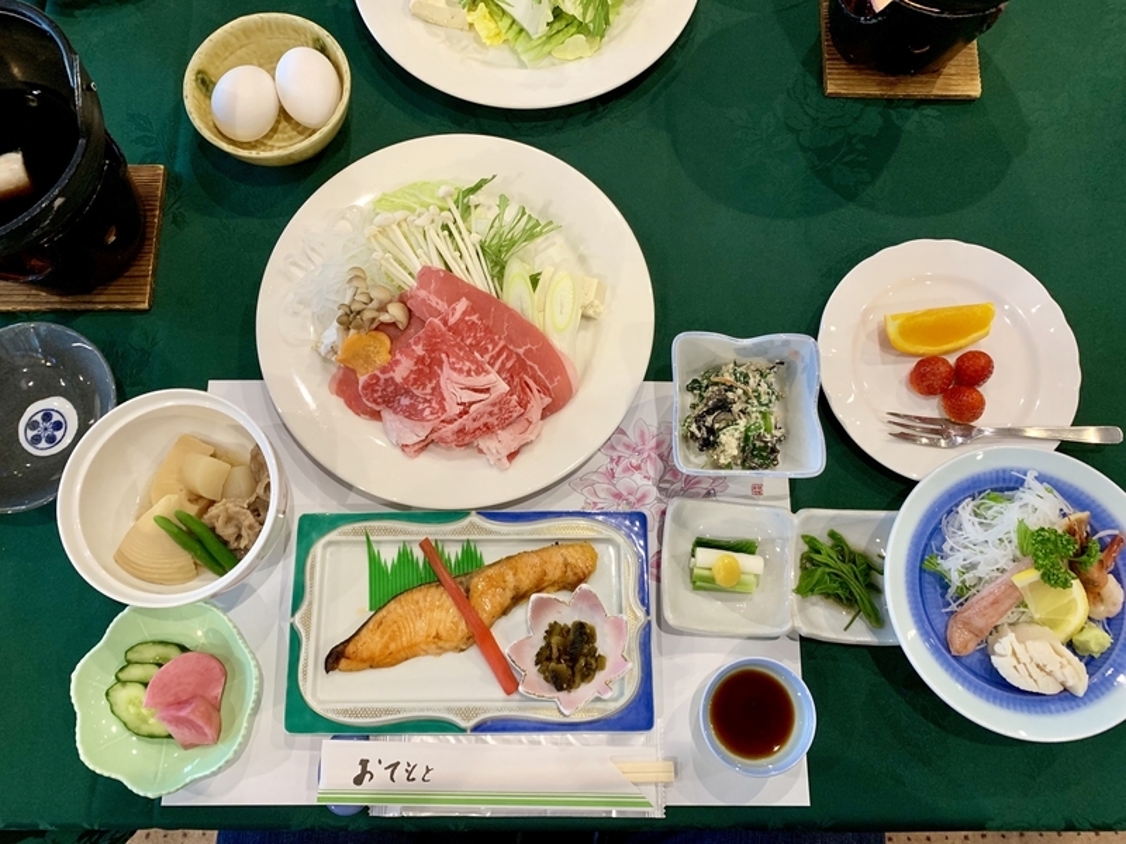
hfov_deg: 67.3
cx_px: 563
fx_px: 846
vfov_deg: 53.1
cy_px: 422
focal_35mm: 26
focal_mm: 4.25
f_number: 1.8
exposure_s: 1/50
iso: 250
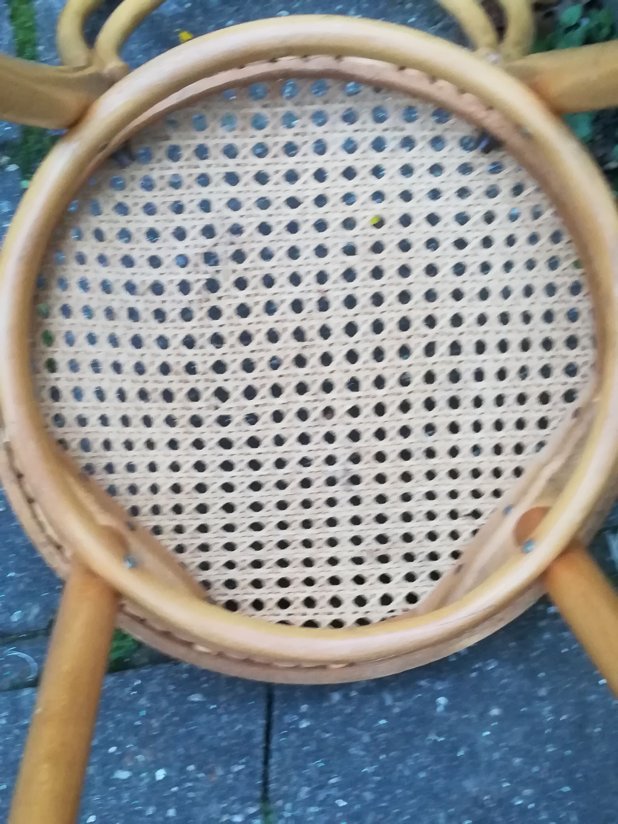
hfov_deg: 29.1
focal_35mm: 50
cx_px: 309
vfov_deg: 38.2
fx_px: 1190
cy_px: 412
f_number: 2.2
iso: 500
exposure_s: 1/20
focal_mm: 3.83
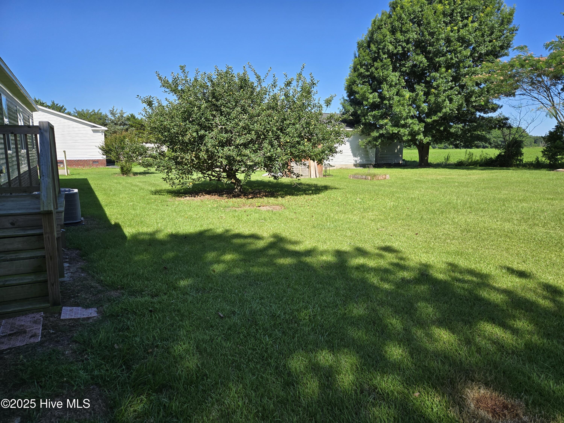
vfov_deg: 58.9
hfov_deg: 73.9
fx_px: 375
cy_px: 212
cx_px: 282
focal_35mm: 23
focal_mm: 5.4
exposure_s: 1/2921
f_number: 1.8
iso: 64
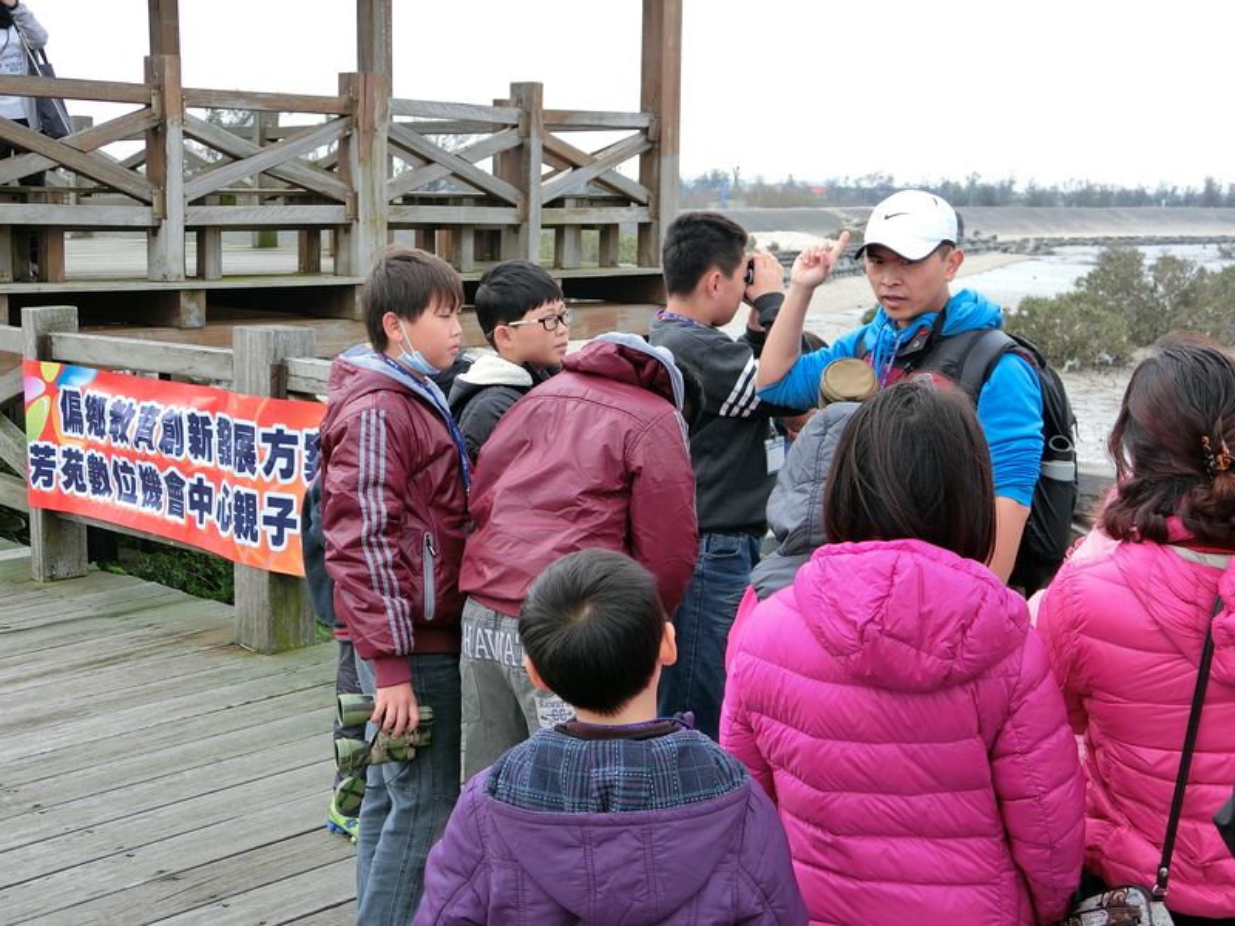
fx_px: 1784
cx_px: 618
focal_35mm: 50
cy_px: 463
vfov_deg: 29.1
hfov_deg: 38.2
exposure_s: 1/320
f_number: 3.7
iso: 80
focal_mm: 11.1
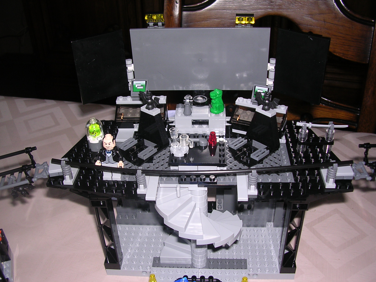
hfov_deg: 49.0
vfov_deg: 37.7
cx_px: 188
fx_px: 413
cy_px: 141
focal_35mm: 38
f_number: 2.8
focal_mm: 5.8
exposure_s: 1/60.1
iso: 100
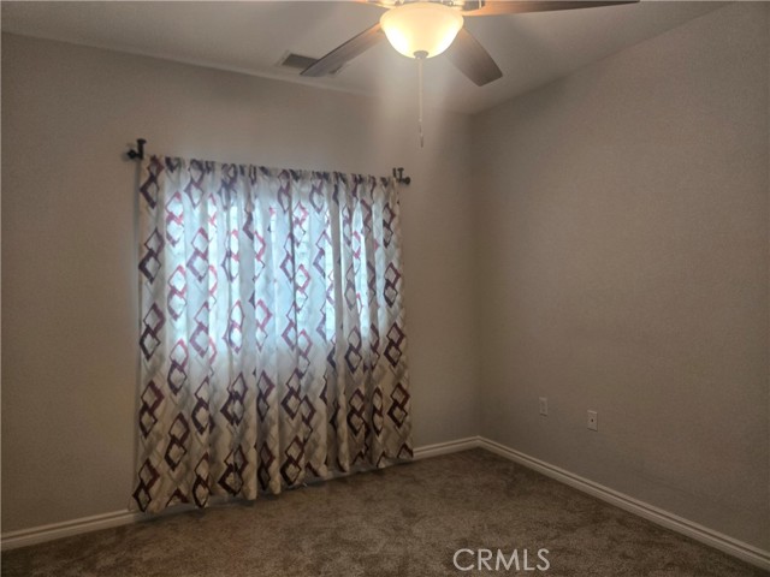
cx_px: 385
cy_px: 288
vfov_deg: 58.9
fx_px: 512
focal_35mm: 23
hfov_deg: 73.9
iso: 100
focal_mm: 5.4
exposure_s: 1/120
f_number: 1.8
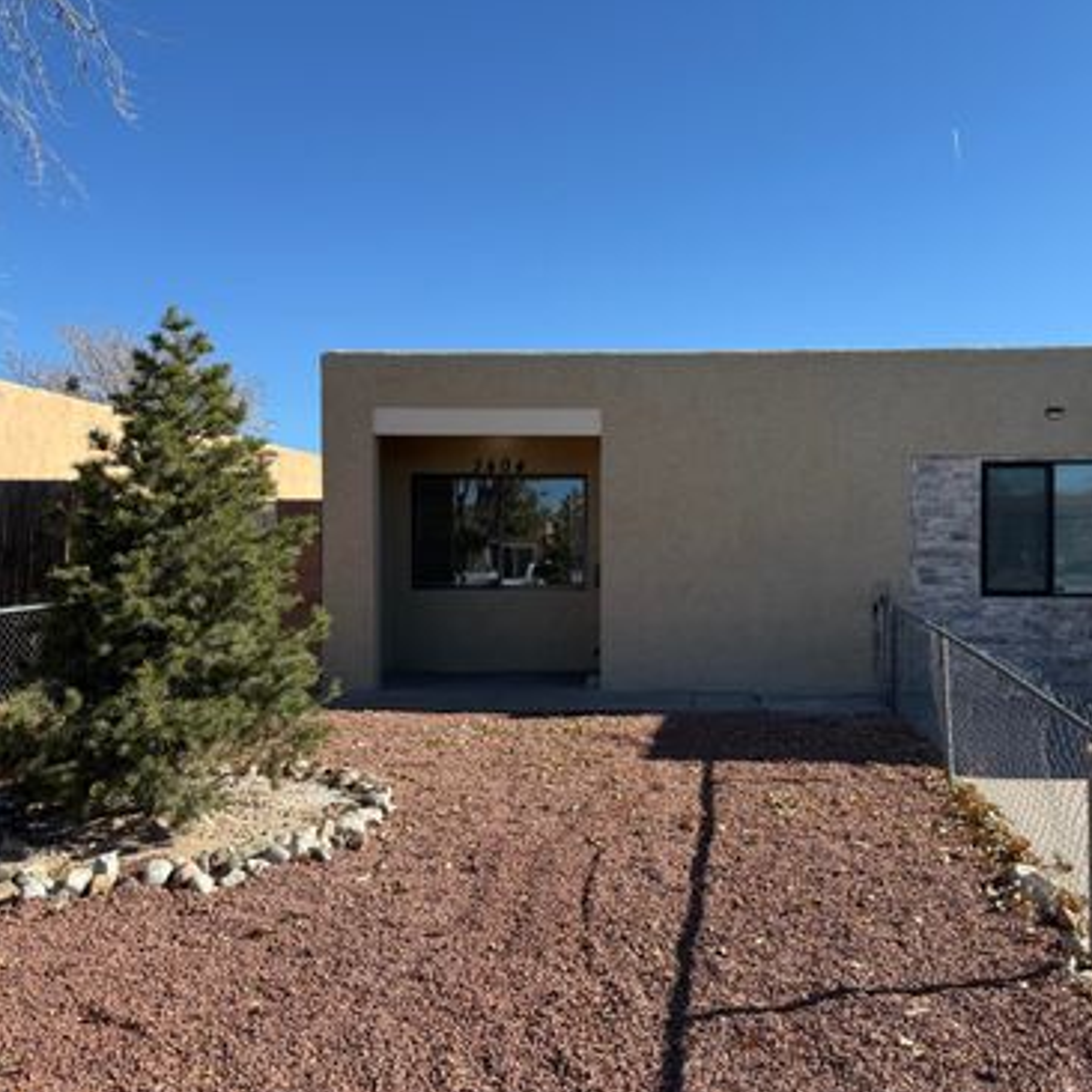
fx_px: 1035
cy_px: 550
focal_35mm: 29
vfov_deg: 55.6
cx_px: 692
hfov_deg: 54.9
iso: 80
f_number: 1.78
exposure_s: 1/3425
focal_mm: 6.76
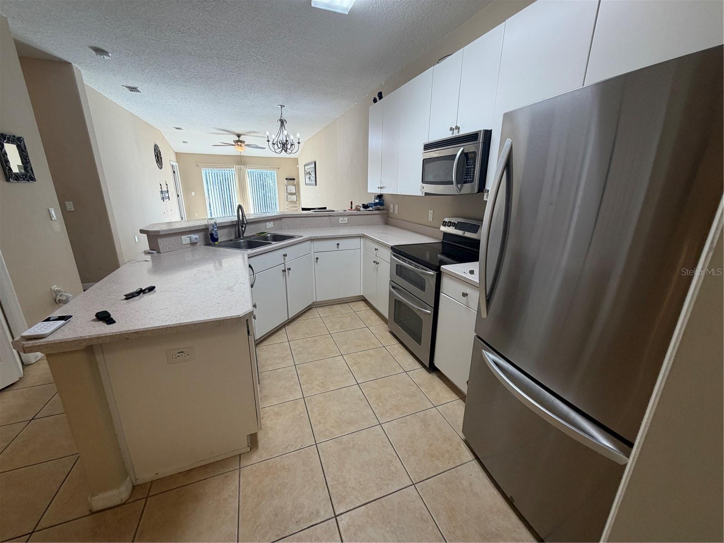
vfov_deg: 85.7
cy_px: 272
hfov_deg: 102.1
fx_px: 293
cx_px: 362
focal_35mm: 14
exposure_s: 1/120
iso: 125
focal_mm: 2.22
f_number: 2.2
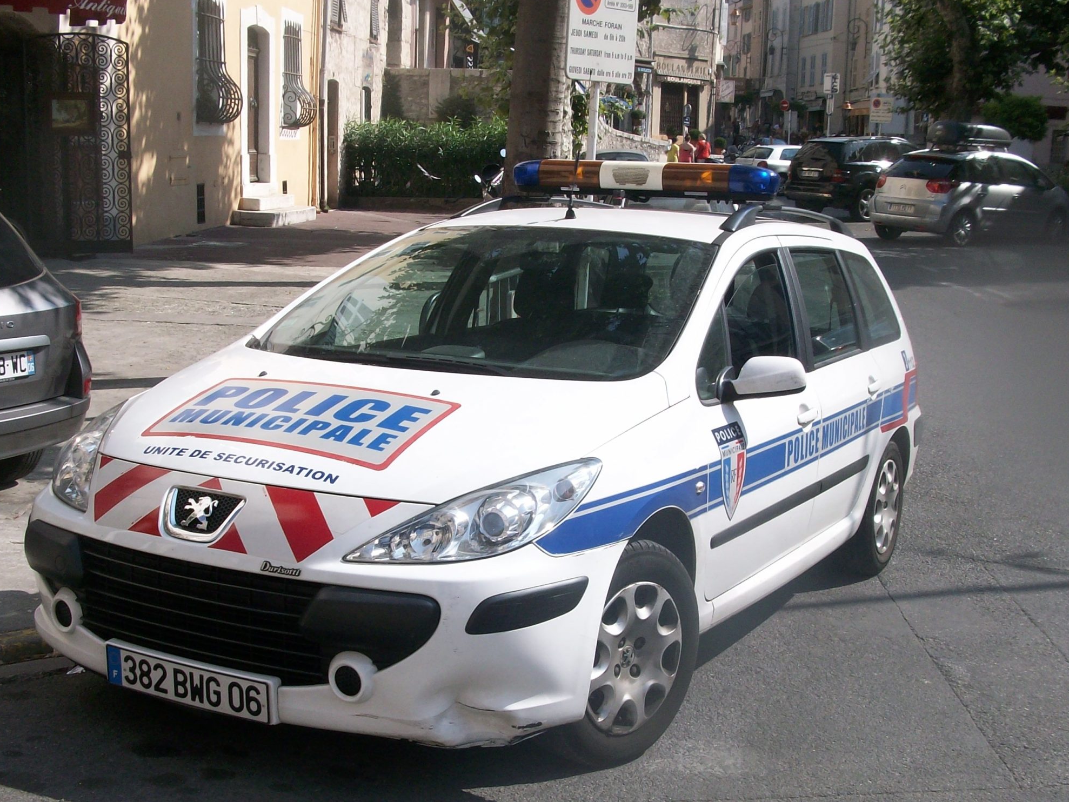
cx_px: 539
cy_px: 396
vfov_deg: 32.9
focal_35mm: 44
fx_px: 1359
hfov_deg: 42.9
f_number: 5.5
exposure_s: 1/289
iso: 64
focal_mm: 5.7
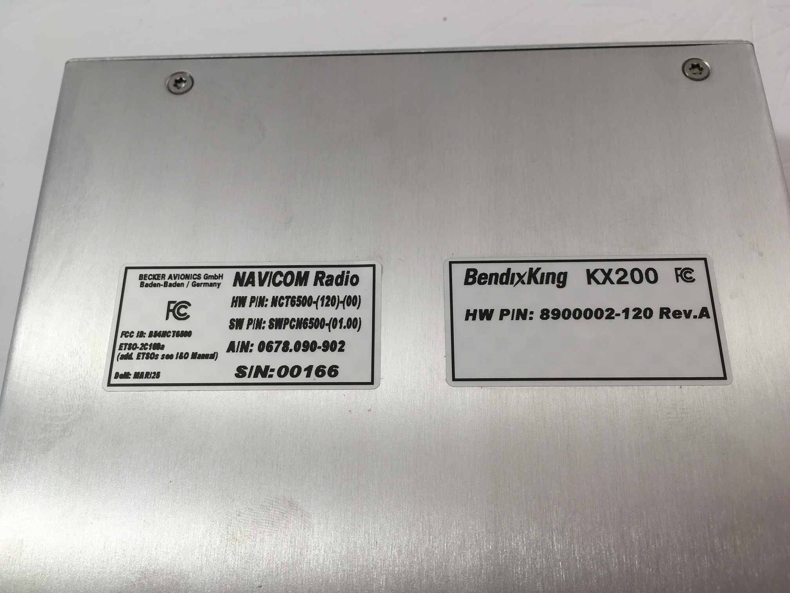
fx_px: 662
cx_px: 395
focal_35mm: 29
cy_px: 296
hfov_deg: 61.7
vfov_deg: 48.2
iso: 25
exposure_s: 1/50
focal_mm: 4.15
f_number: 2.2
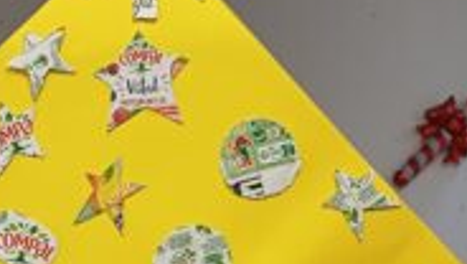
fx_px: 917
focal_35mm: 74
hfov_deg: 28.2
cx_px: 121
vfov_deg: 14.8
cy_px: 432
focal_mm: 4.65
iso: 320
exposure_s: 1/33
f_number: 1.8
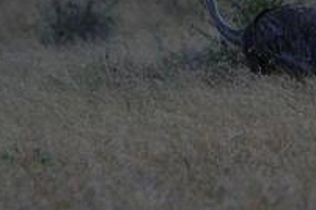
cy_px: -33
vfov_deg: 0.7
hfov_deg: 1.0
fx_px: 18353
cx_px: 253
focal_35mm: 2091
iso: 400
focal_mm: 400
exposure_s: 1/160
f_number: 5.6
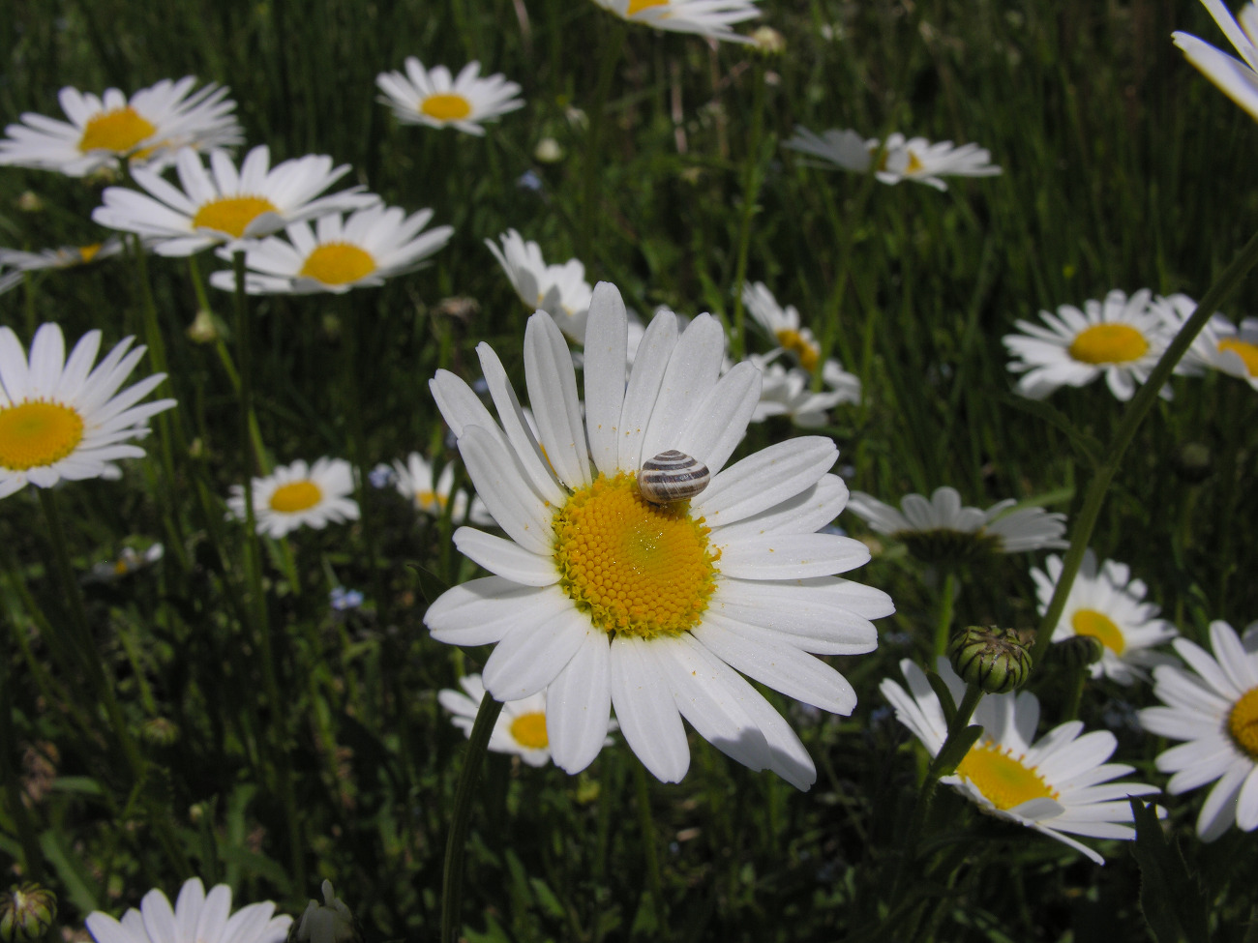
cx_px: 629
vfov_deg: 40.7
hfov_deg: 52.6
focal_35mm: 35
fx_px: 1272
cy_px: 472
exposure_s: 1/563
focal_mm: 8.9
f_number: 8
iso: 50
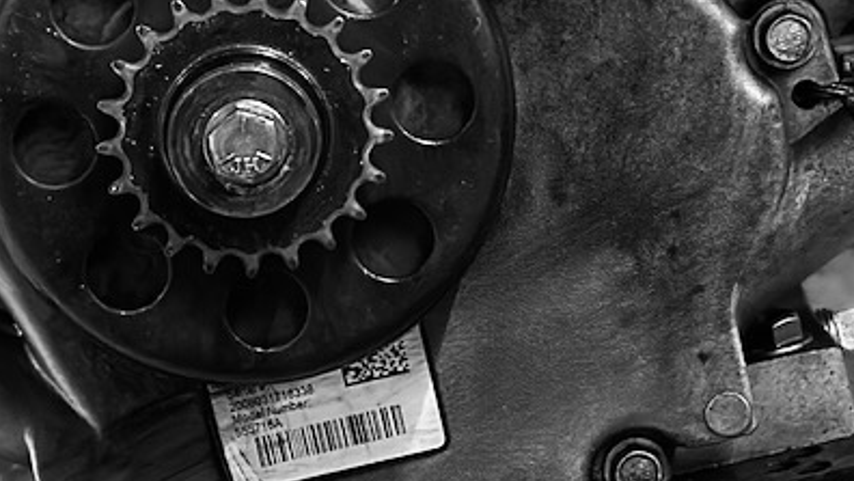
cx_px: 479
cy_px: 291
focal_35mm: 169
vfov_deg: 7.2
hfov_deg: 12.7
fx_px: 3828
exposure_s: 1/40
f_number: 1.78
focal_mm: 6.86
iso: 500
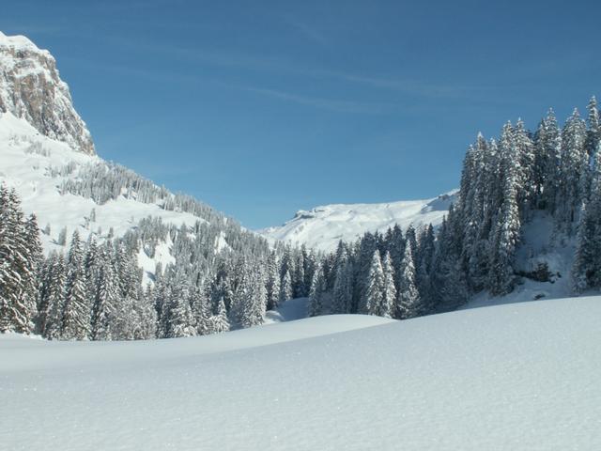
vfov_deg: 32.9
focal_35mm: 44
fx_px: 764
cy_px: 226
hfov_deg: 42.9
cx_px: 300
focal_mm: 7.23
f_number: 8
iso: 50
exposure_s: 1/320
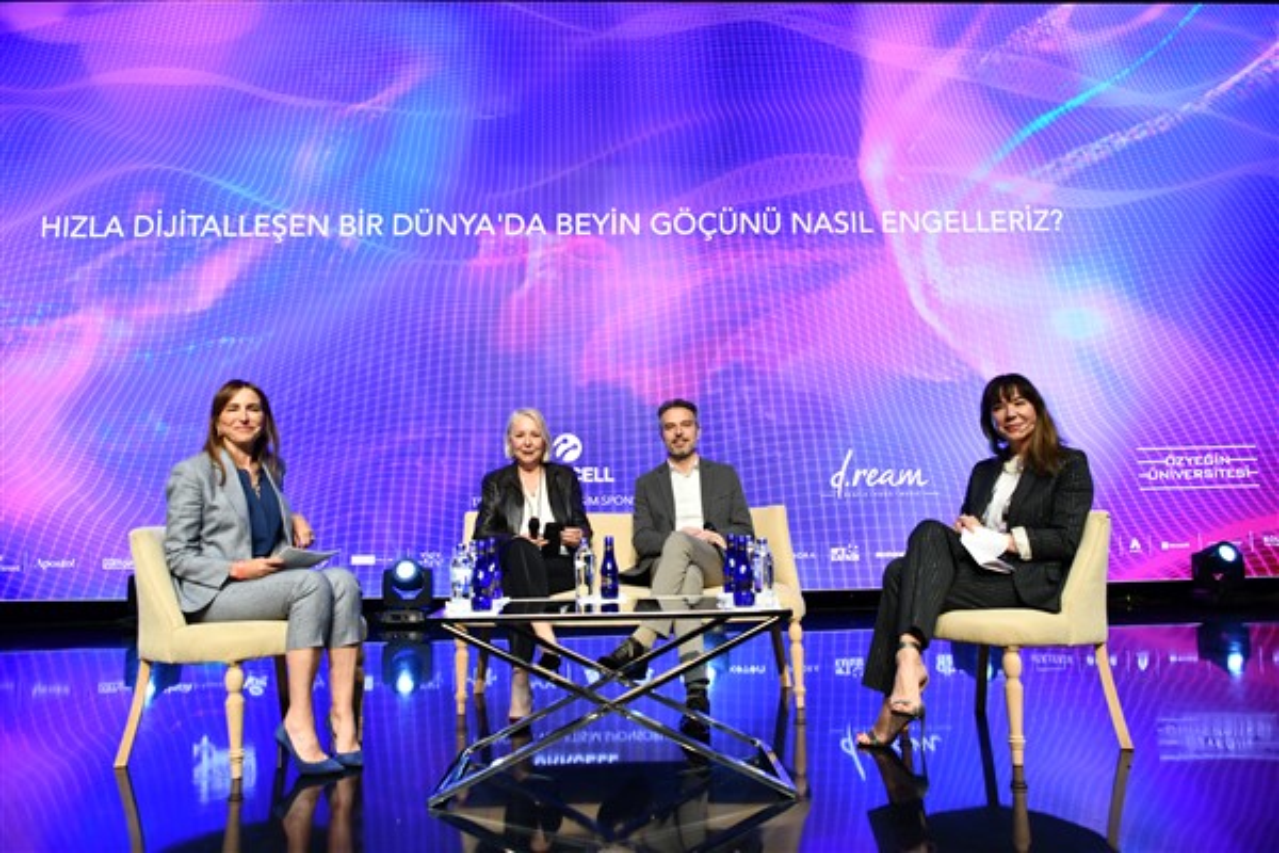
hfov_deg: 69.4
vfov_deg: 49.6
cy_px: 426
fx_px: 924
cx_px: 640
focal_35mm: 26
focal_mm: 26
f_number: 3.5
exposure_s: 1/125
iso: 500
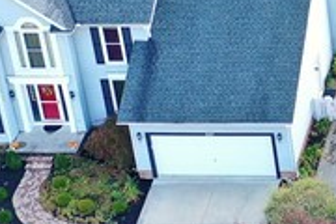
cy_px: -88
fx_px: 1577
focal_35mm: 169
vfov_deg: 8.0
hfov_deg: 11.3
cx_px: 620
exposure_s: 1/80
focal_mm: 10.26
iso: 100
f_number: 3.5
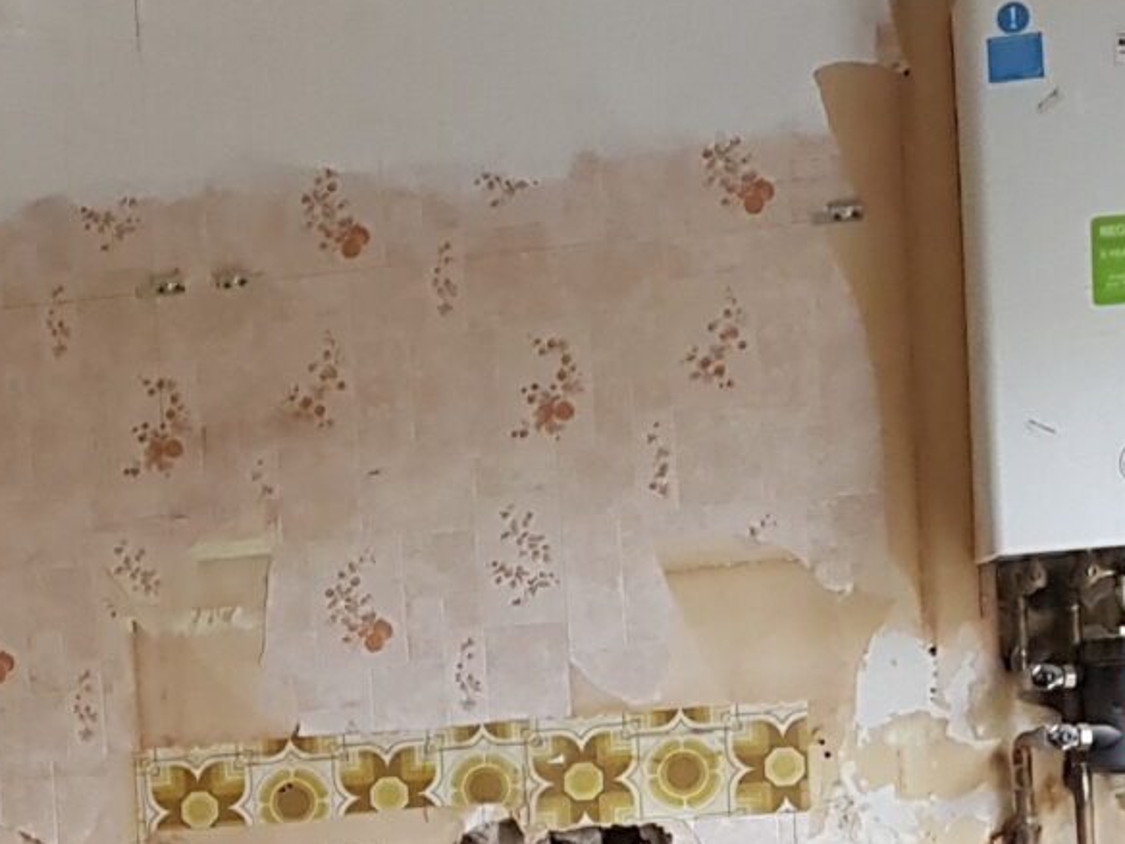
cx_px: -179
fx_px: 3705
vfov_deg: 12.6
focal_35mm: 114
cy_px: 1069
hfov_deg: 16.6
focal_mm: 4.3
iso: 200
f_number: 1.7
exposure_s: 1/33
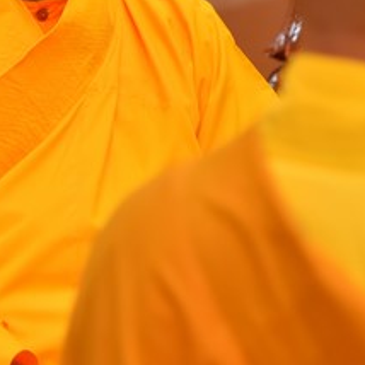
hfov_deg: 6.5
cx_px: 105
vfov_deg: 6.4
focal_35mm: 271
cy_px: -34
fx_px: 3233
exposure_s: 1/125
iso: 1600
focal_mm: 105
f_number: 4.5
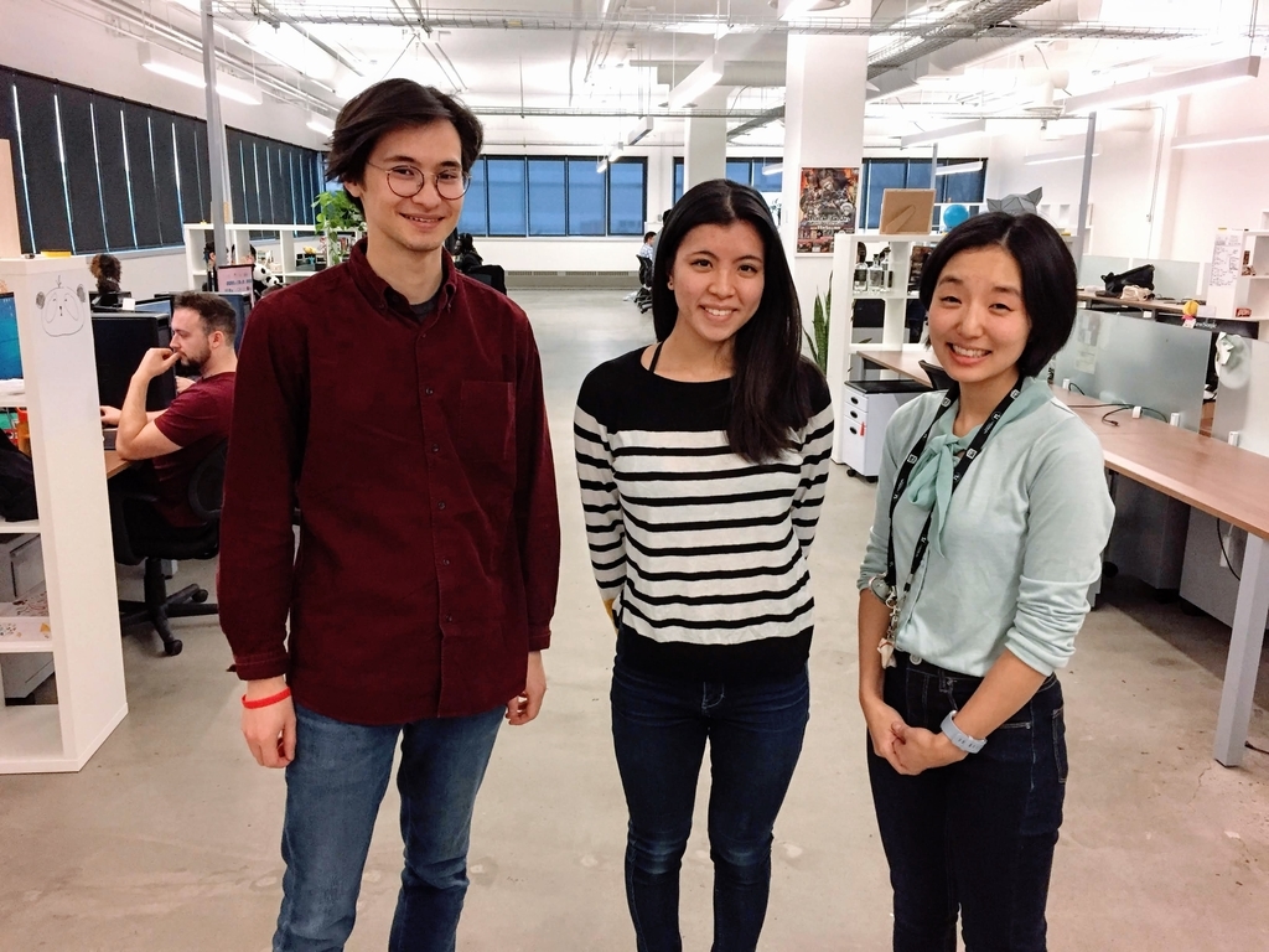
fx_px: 1063
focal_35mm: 29
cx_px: 634
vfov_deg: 48.2
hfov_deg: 61.7
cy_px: 476
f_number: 2.2
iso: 200
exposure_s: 1/30
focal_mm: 4.15
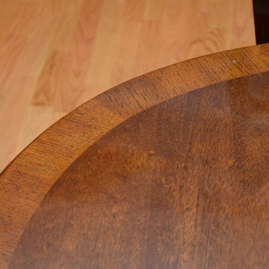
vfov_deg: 17.9
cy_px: 136
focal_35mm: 97
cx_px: 142
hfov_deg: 17.9
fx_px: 853
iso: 800
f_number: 5.6
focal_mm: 50
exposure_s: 1/125
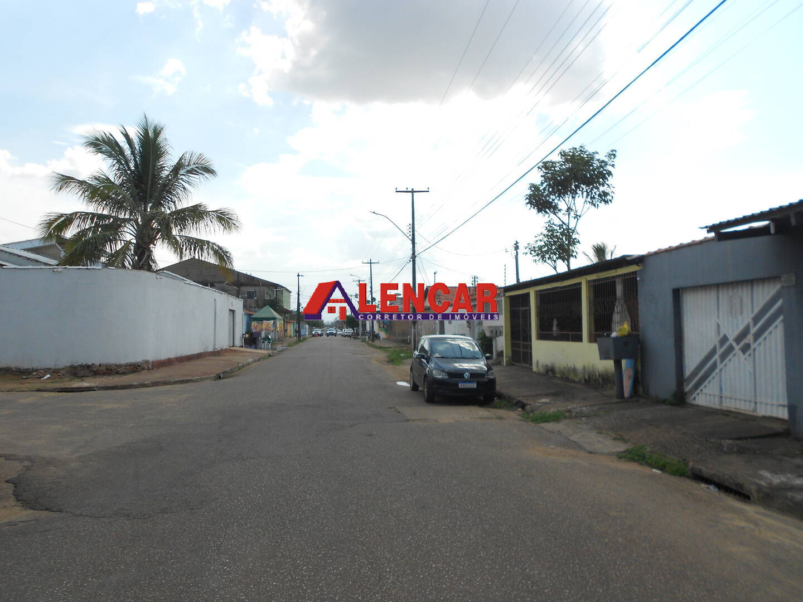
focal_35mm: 26
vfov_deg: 53.1
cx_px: 402
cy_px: 301
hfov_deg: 67.3
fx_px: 603
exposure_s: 1/800
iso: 80
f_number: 3.2
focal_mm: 4.6
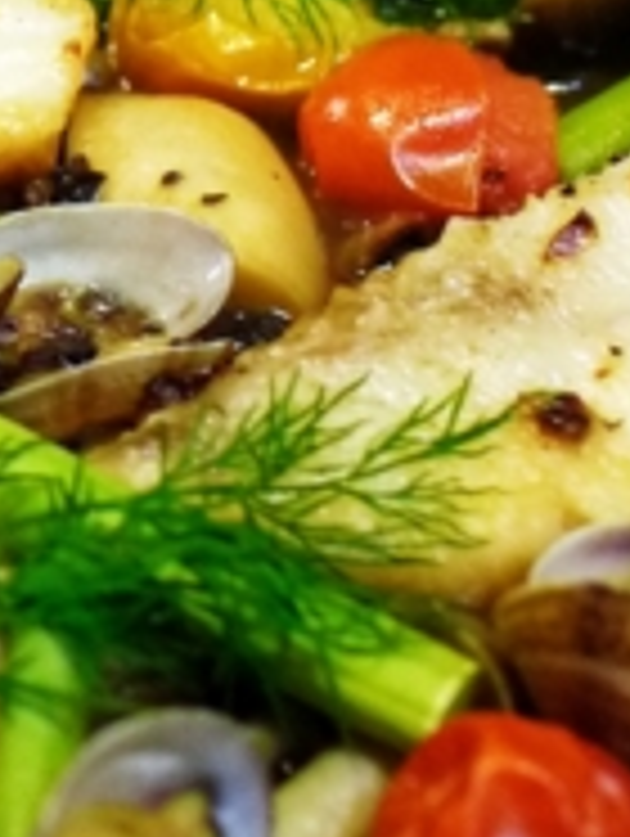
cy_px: -279
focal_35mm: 215
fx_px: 5205
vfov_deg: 9.0
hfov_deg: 6.7
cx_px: -621
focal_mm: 25
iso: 800
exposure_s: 1/125
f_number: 2.8
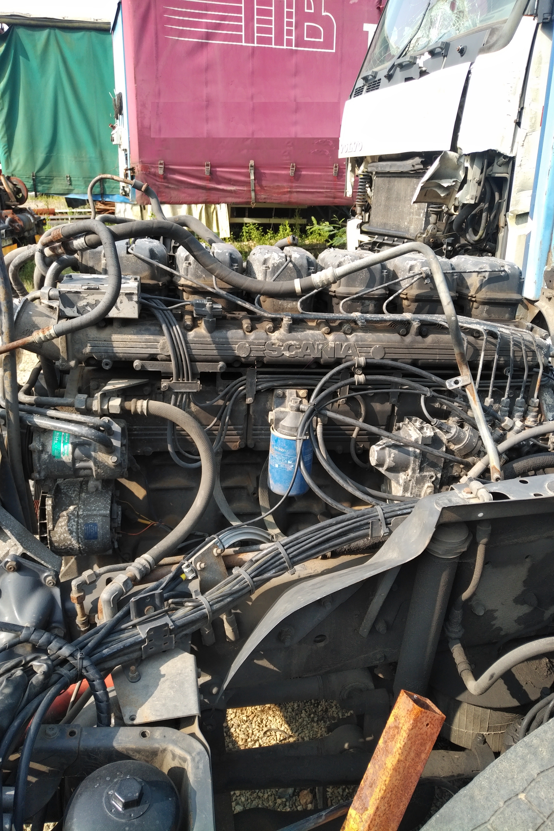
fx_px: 577
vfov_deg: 71.5
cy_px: 416
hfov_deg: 51.3
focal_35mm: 25
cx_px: 277
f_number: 2
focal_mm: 4.52
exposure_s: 1/407
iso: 100
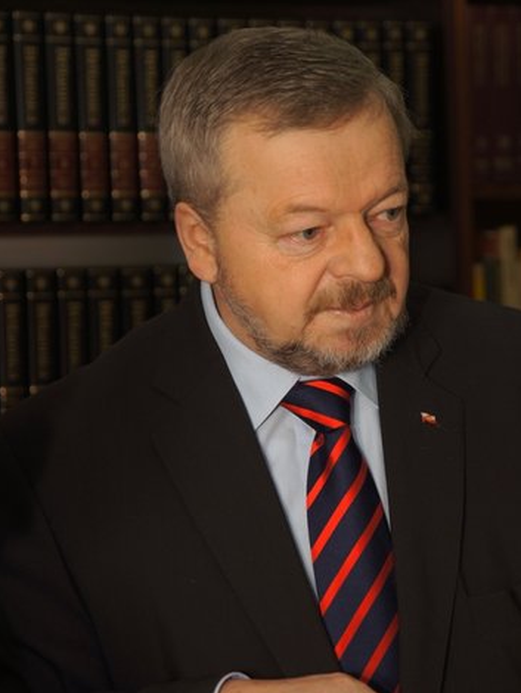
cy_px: 332
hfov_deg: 12.6
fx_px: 2366
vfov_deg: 16.7
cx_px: 266
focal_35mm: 118
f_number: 4
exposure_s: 1/125
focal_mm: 70
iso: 100
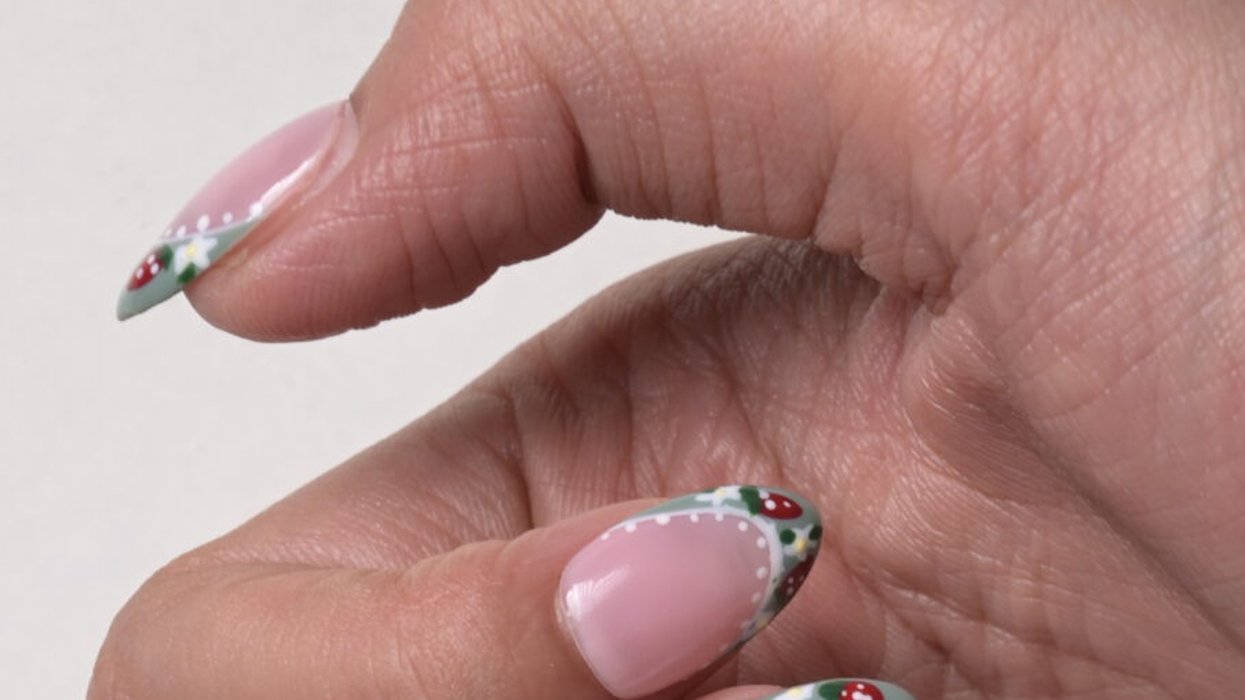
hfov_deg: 11.4
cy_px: 1313
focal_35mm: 187
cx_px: 1109
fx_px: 6172
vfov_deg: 6.3
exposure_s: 1/160
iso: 250
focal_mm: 63
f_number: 9
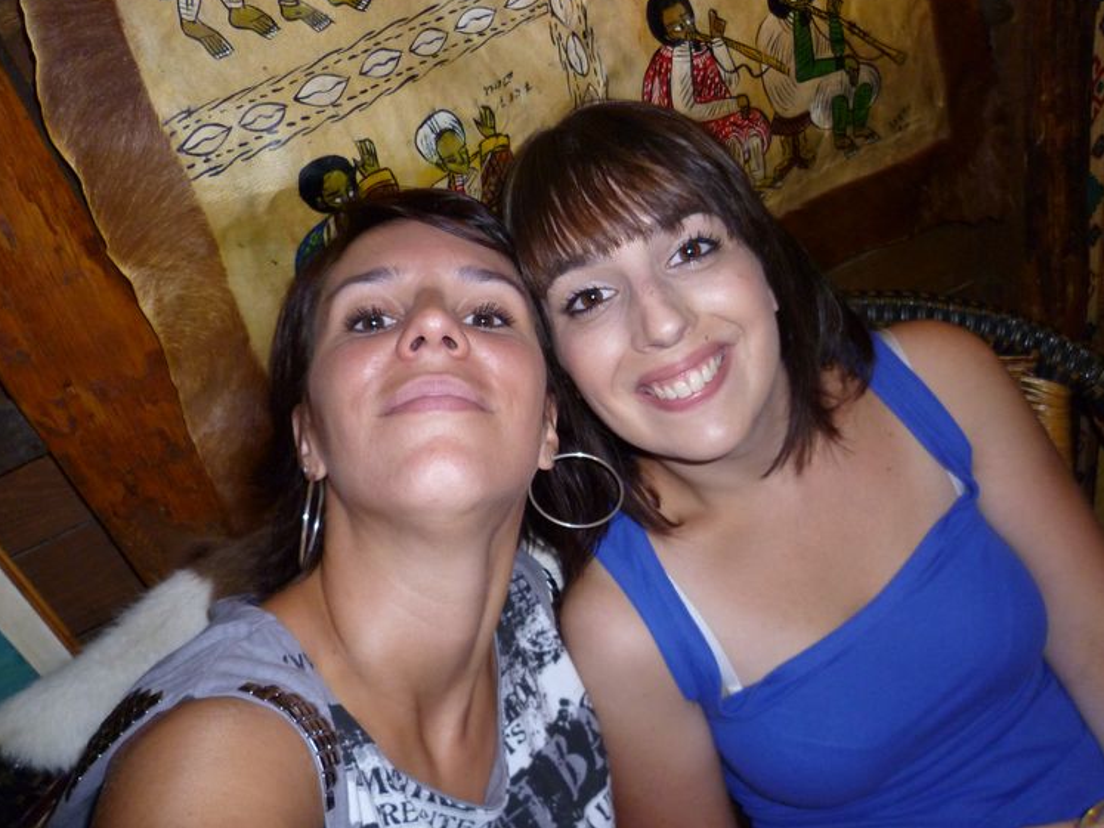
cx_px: 584
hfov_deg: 59.9
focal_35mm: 30
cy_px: 421
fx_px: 957
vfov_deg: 46.8
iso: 320
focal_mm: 5
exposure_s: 1/30
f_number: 2.8
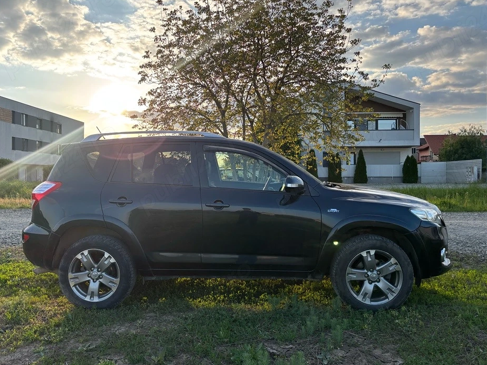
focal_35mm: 28
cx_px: 230
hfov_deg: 63.4
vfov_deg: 49.7
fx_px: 394
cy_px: 173
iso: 50
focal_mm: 5.96
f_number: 1.6
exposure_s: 1/707
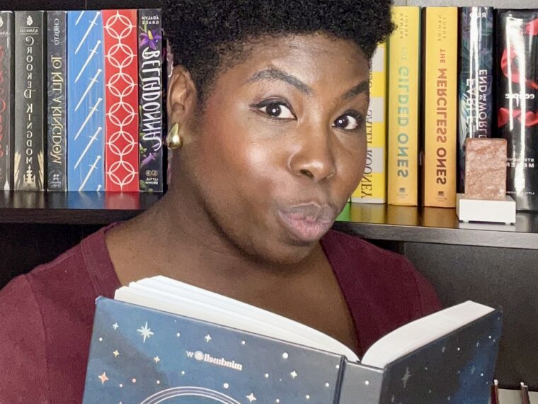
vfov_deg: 46.8
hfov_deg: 60.0
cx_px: 269
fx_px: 466
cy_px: 202
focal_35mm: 30
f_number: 1.9
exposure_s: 1/60
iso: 160
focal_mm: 2.69
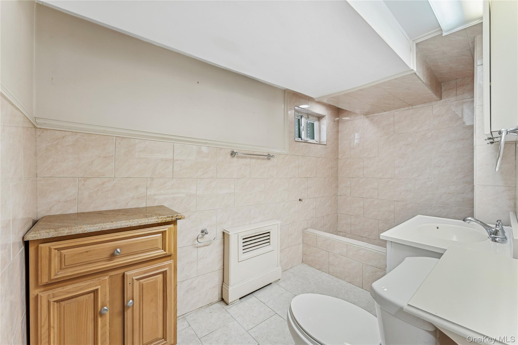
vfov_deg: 81.2
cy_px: 172
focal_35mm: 14
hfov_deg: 104.3
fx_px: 201
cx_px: 259
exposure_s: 1/1.67
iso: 100
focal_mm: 14
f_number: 11
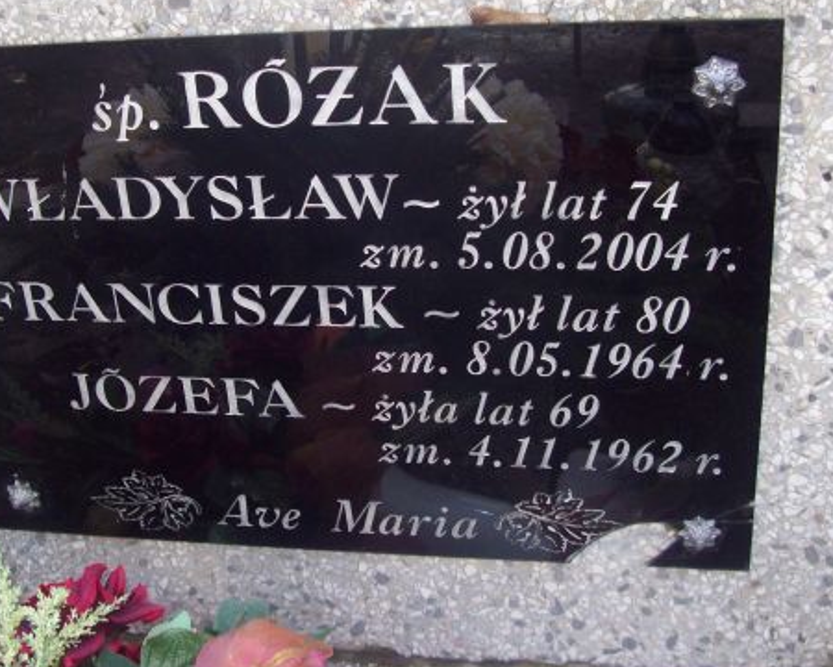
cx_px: 333
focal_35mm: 50
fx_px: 1233
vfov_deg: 30.2
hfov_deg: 37.2
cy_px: 272
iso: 80
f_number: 2.7
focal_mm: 6
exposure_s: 1/64
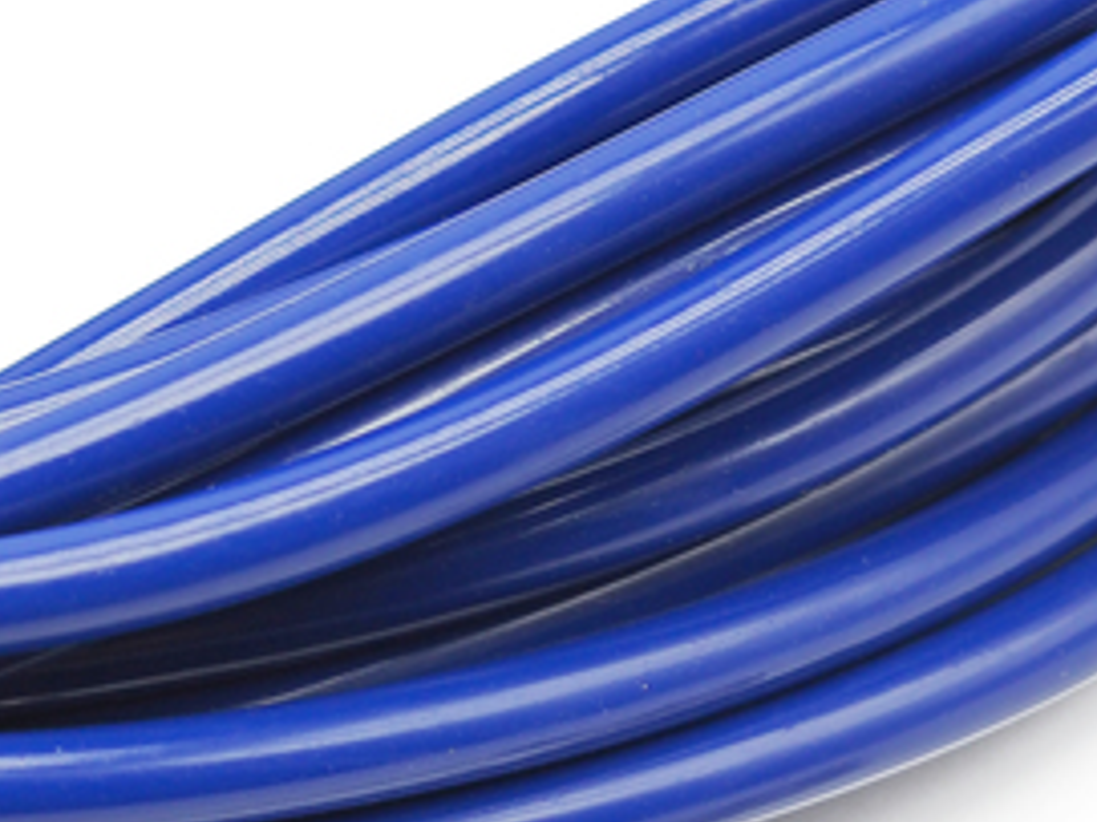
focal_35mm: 266
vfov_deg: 5.6
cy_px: 1000
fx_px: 8426
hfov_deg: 7.4
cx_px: -113
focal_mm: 45
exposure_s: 1/400
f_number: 3.5
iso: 200
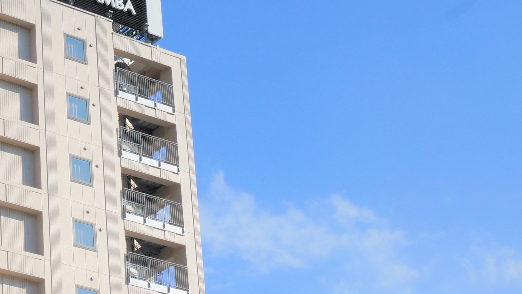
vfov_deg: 10.8
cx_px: -22
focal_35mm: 112
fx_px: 1552
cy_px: 226
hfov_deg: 18.5
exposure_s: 1/320
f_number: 16
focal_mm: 33
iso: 200
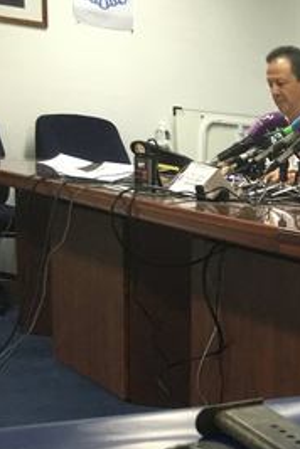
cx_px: 535
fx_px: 925
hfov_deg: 15.8
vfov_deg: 26.6
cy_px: 384
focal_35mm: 74
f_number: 2.2
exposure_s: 1/17
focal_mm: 4.15
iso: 200
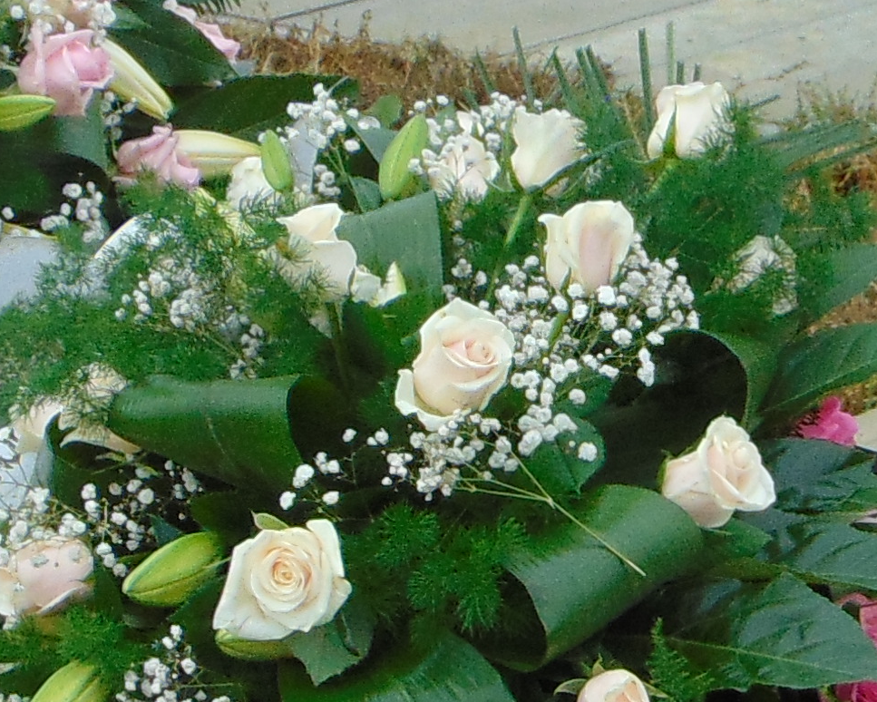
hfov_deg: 14.8
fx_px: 3375
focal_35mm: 130
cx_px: 605
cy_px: 582
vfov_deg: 11.8
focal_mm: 4.5
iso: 80
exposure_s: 1/500
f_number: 3
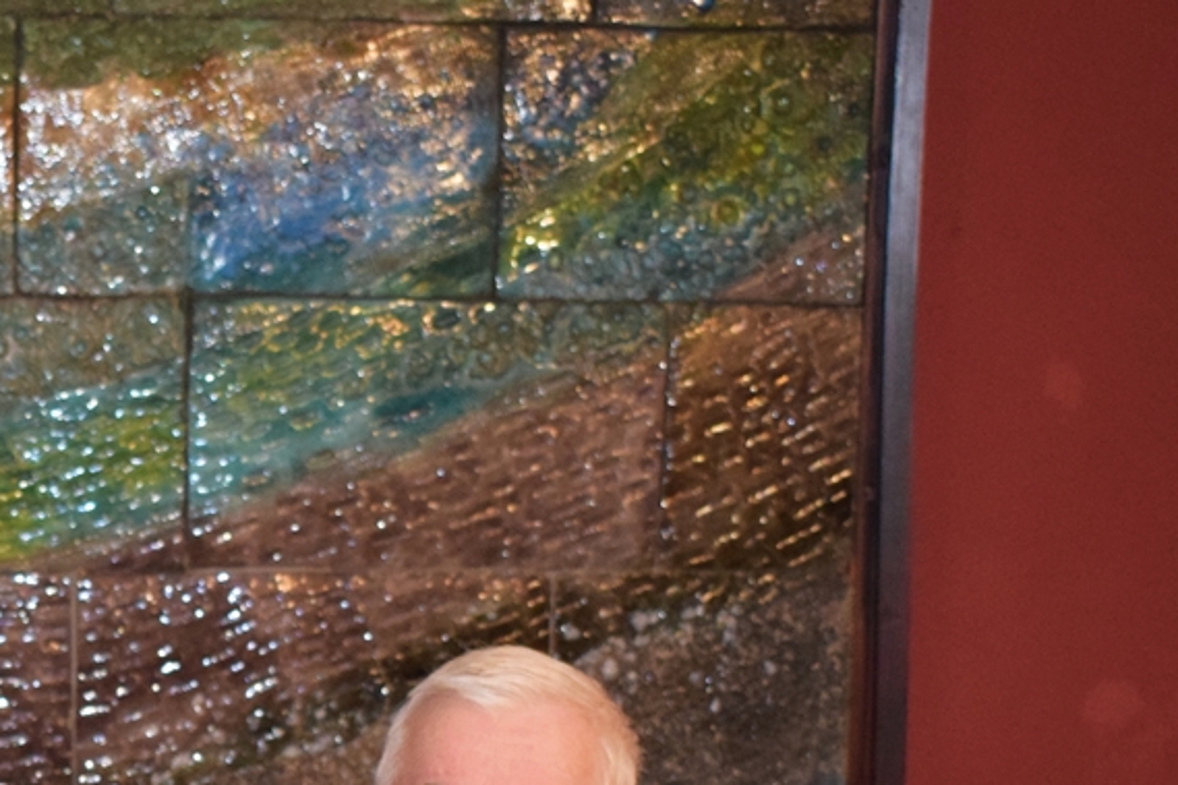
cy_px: 997
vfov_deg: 10.9
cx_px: -41
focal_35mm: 122
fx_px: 4004
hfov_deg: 16.3
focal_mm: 29
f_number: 4.2
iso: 2500
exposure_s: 1/30
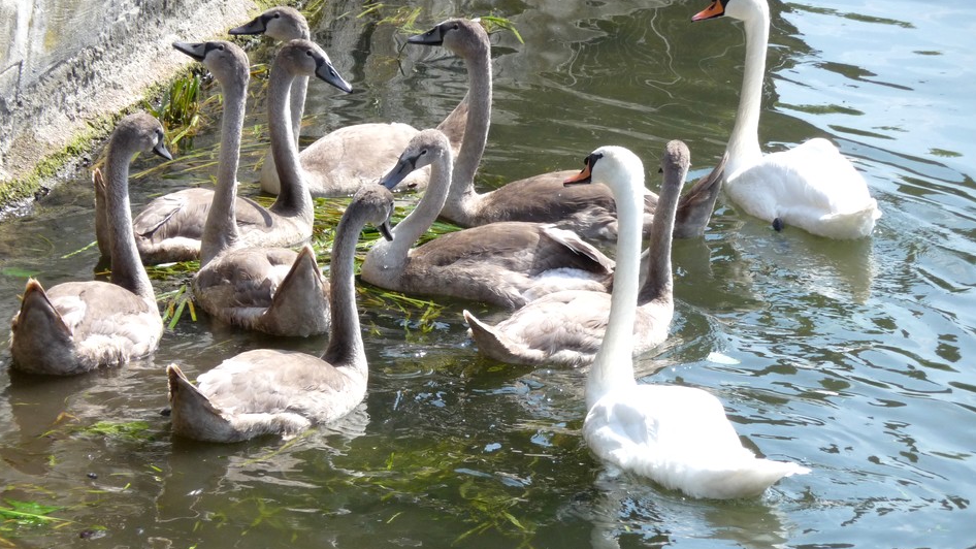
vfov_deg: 4.2
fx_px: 7479
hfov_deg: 7.5
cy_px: 296
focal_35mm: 289
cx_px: 489
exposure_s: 1/500
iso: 160
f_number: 4.9
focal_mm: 45.4
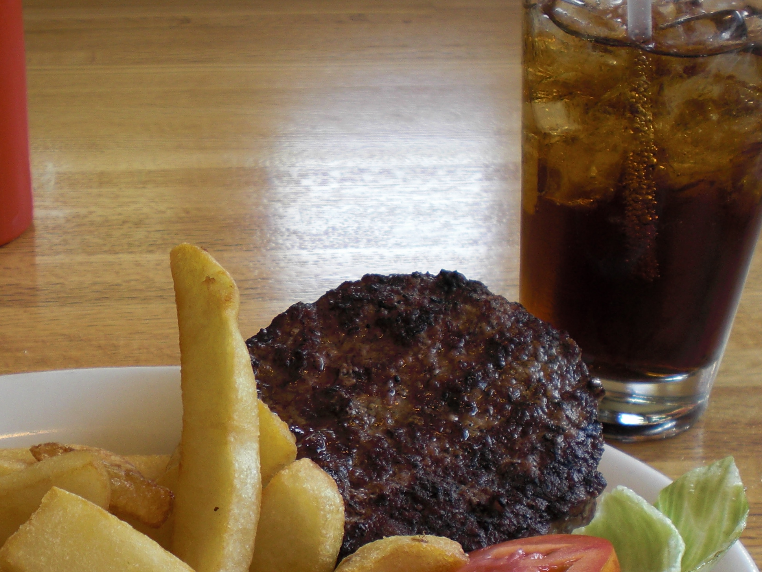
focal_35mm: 64
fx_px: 1409
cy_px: 378
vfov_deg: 22.8
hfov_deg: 29.8
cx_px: 193
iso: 64
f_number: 3.1
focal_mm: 6.3
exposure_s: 1/100
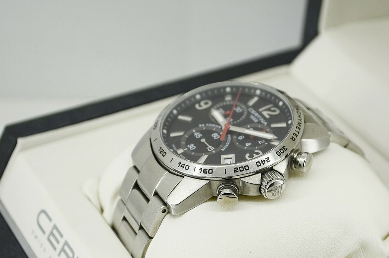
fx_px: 1035
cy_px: 158
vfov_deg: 14.2
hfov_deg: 21.2
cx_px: 238
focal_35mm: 96
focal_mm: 48
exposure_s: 1/320
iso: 400
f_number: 5.6
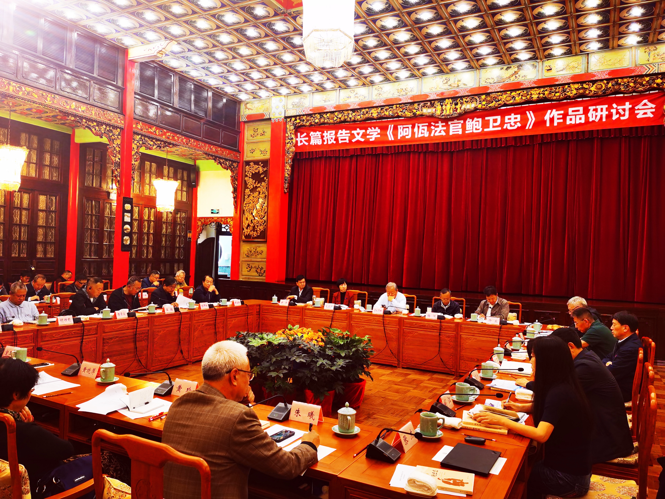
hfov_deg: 65.3
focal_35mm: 27
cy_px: 250
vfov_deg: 51.4
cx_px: 332
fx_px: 519
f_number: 1.6
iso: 160
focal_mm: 5.56
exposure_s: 1/100
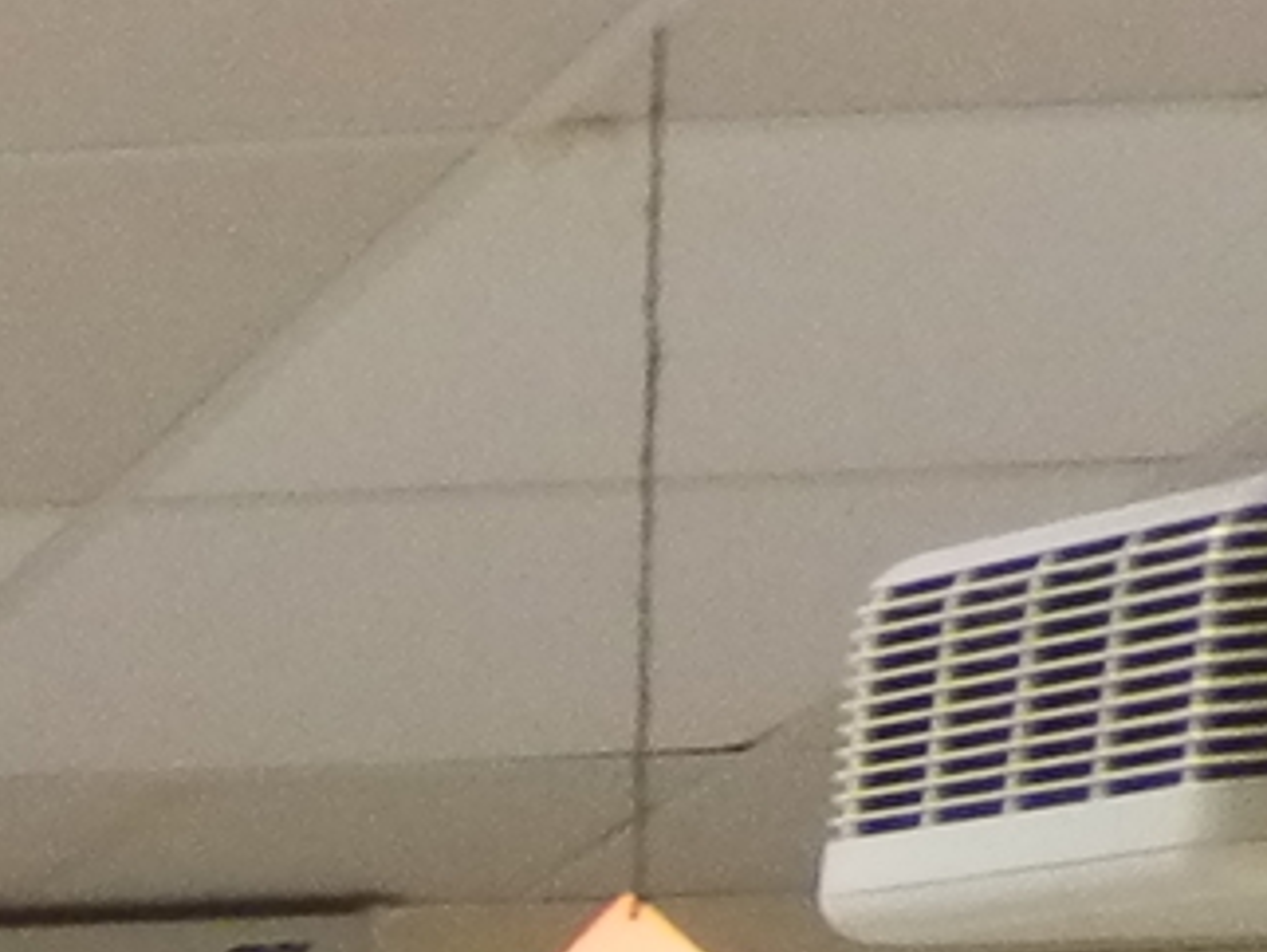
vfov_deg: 6.7
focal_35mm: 193
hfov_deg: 8.1
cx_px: -3010
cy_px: 3230
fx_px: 7069
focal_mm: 5
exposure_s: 1/15
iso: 400
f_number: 3.2
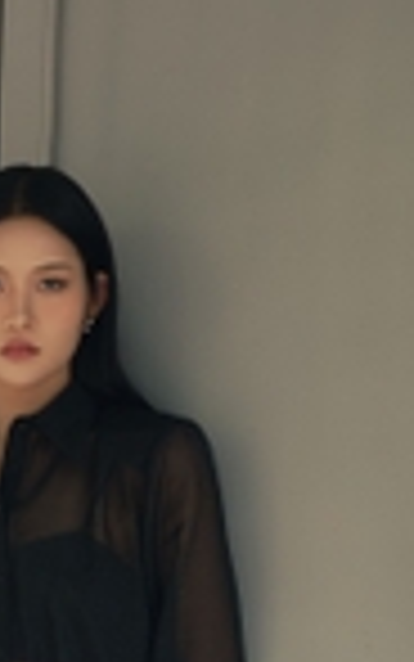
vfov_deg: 18.3
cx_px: 16
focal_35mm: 105
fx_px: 1888
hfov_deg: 12.4
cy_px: 892
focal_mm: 31.5
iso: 250
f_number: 5.6
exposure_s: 1/125
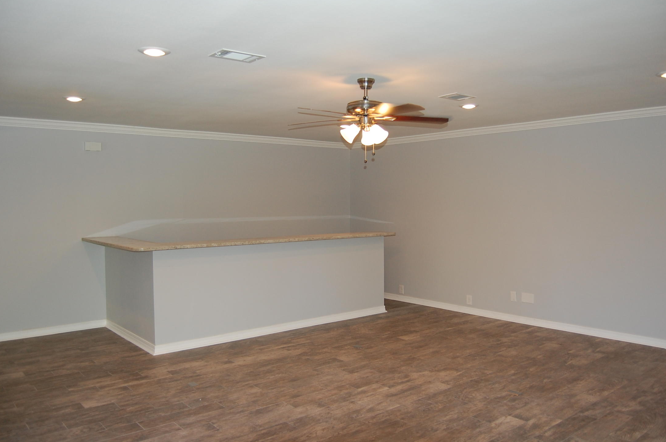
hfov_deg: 65.6
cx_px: 334
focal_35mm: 28
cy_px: 218
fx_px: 517
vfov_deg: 46.3
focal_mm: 18
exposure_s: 1/60
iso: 400
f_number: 3.5
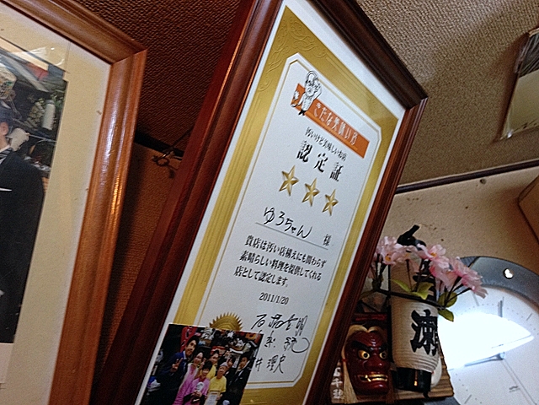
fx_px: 545
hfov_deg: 52.6
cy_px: 202
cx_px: 270
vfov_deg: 40.7
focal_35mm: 35
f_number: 2.4
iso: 160
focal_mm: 4.28
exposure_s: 1/20
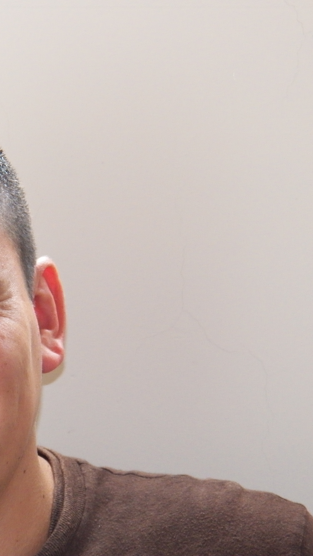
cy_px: 278
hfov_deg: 5.9
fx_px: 3024
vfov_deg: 10.5
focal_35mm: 205
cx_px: -46
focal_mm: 25.4
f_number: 4
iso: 400
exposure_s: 1/50
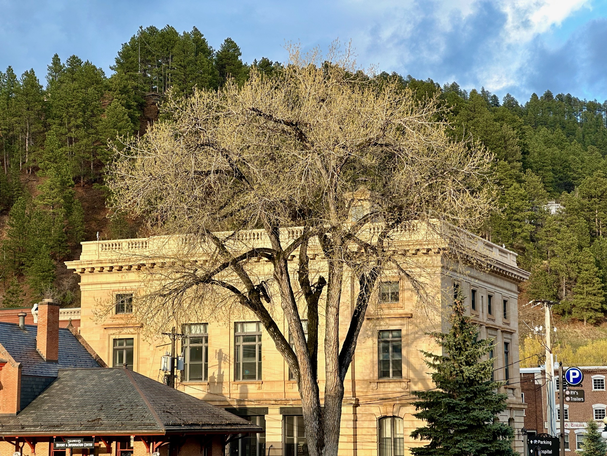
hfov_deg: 25.3
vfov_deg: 19.1
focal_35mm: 77
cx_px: 304
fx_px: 1350
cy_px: 228
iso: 32
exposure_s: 1/153
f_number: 2.8
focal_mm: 9
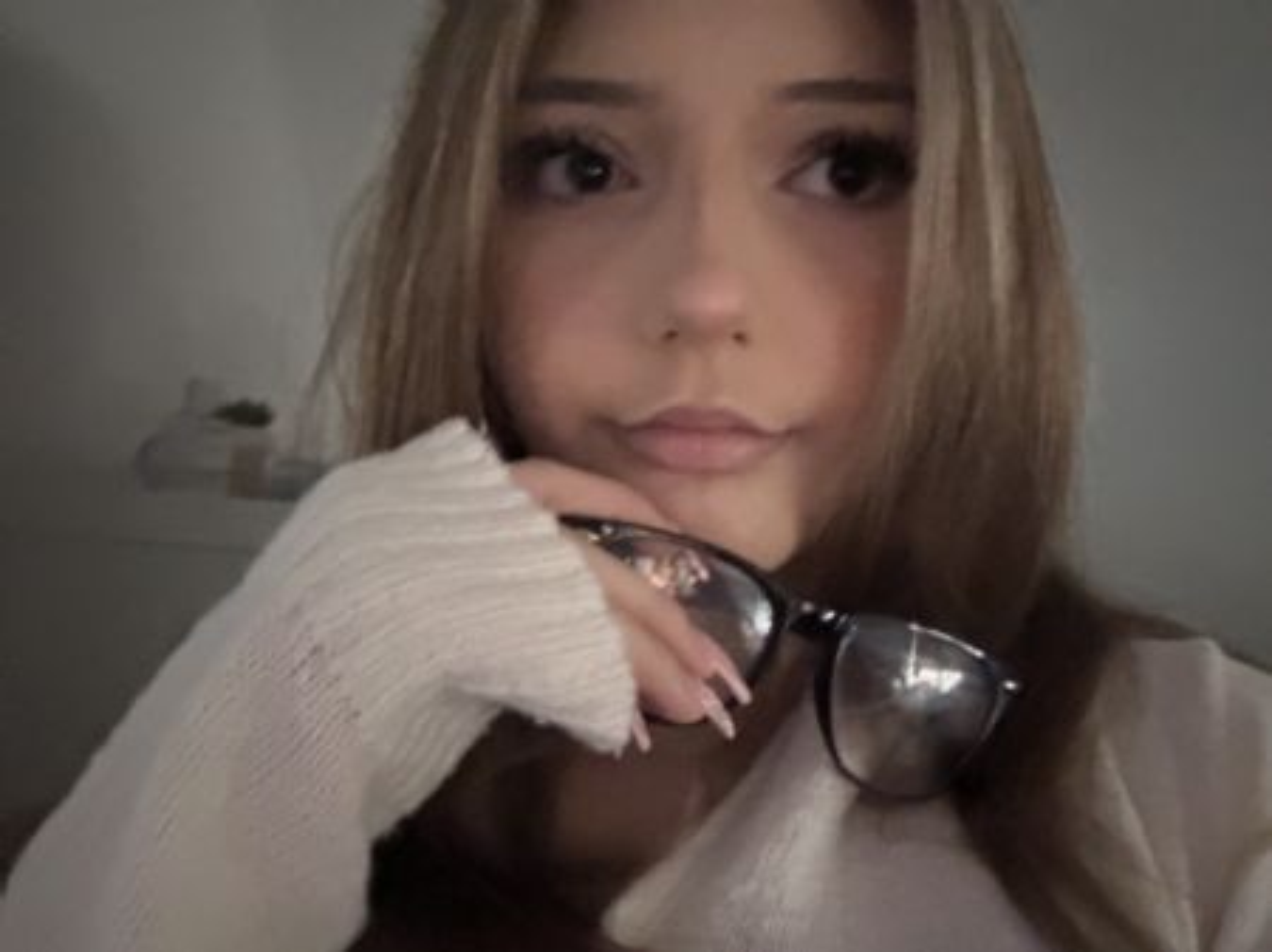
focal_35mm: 23
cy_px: 476
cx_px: 636
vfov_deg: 58.8
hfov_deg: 74.0
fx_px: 845
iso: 2000
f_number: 1.9
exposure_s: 1/15
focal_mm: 2.69
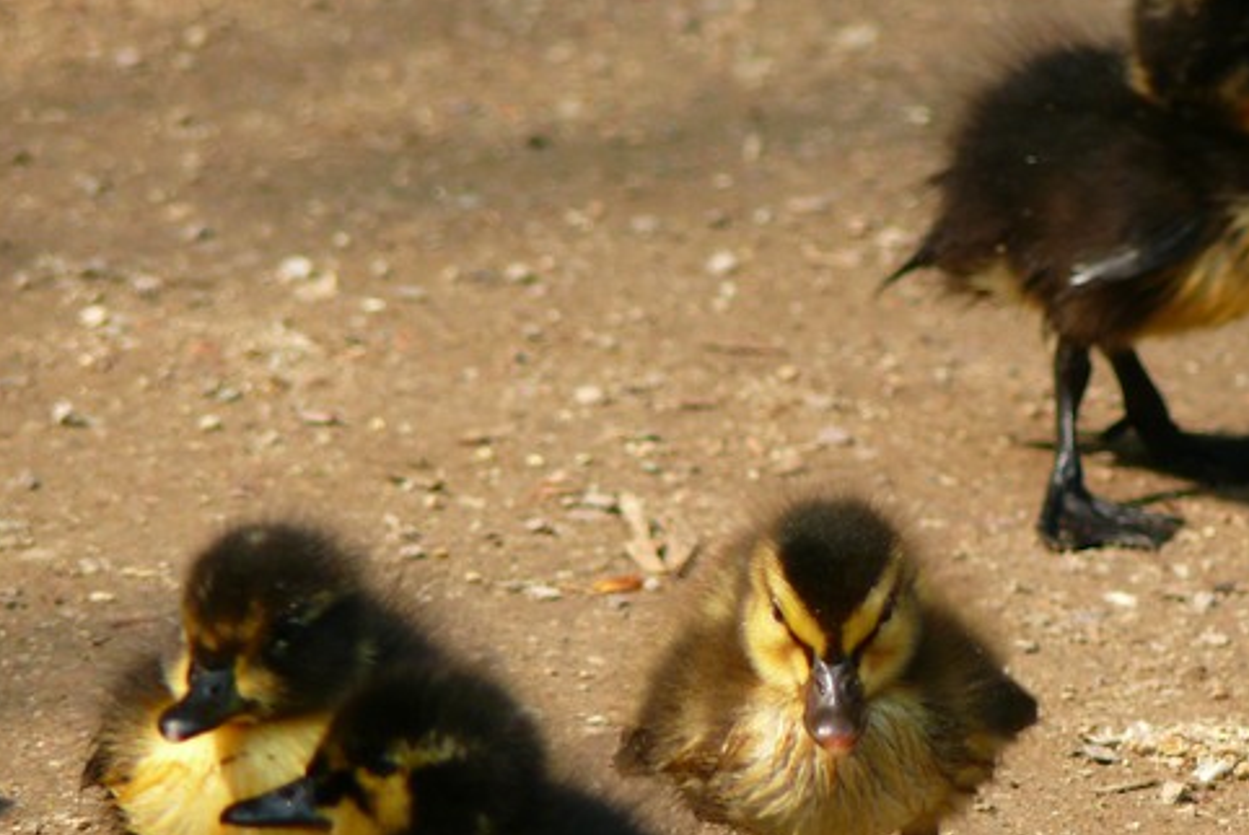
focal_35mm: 619
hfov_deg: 3.3
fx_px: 21488
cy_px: 625
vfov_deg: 2.2
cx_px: 694
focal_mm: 81
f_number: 3.7
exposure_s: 1/125
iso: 125
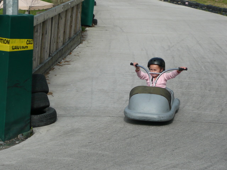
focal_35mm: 112
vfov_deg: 13.2
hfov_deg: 17.6
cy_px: 85
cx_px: 114
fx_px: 734
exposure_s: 1/500
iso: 100
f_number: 4.7
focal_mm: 18.4
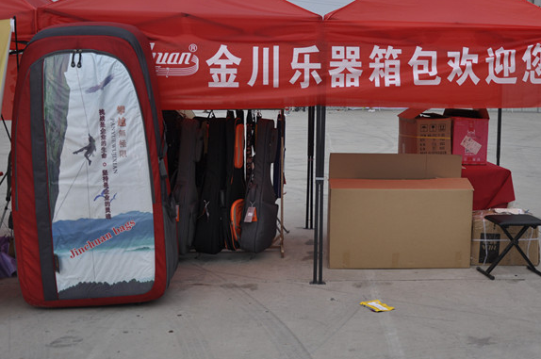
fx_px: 690
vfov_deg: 29.1
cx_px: 347
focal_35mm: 46
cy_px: 156
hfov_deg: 42.4
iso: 200
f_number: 3.8
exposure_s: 1/125
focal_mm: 22
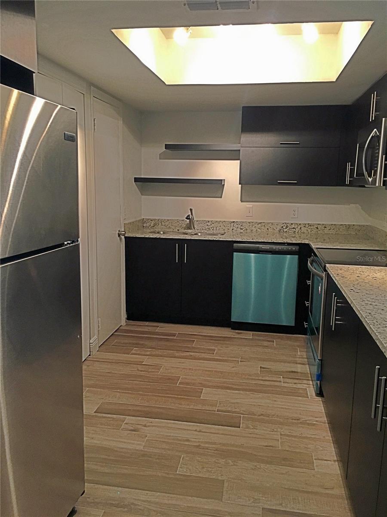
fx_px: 432
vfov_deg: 61.7
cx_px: 194
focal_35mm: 29
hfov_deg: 48.2
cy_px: 258
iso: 125
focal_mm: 4.15
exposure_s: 1/30
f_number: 2.2
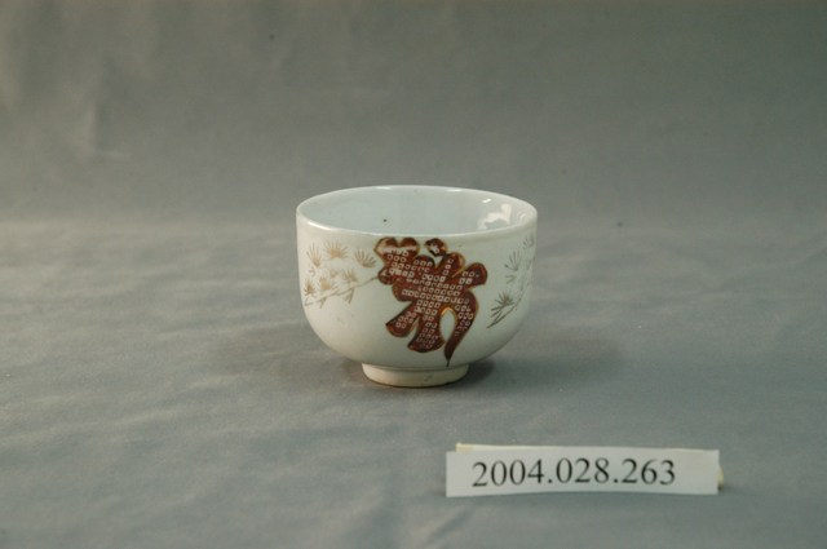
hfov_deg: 19.5
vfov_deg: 13.0
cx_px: 414
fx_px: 2409
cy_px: 274
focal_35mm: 105
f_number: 8
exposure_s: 1/20
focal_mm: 70
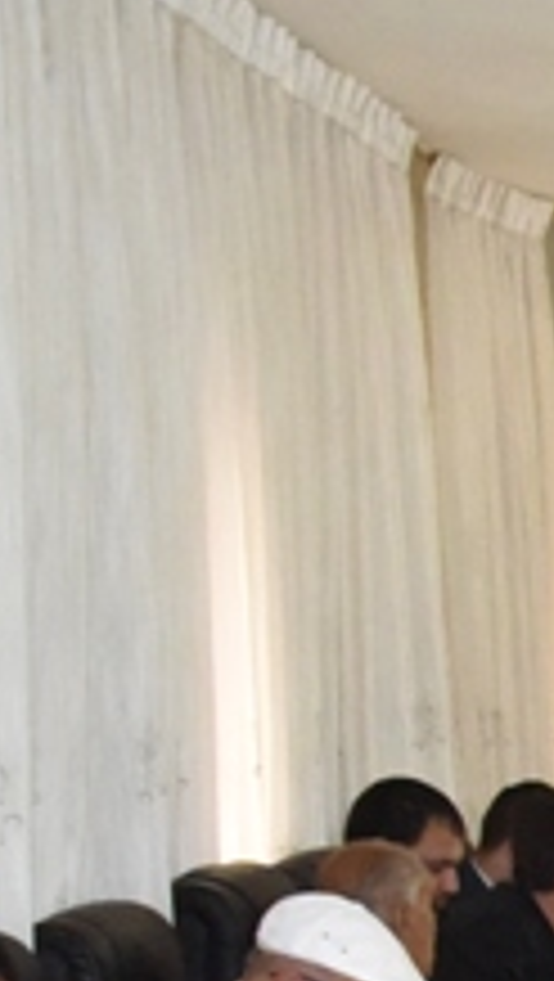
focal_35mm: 118
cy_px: 1316
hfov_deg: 8.9
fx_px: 3074
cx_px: 1518
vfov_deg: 17.0
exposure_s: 1/160
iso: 10000
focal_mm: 24
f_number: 9
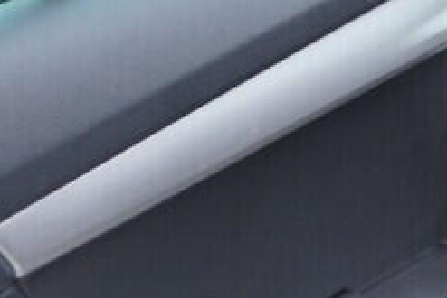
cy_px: 8
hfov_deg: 12.6
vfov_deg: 9.2
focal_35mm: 149
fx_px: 1851
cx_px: 784
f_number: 2.8
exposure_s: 1/40
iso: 250
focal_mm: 24
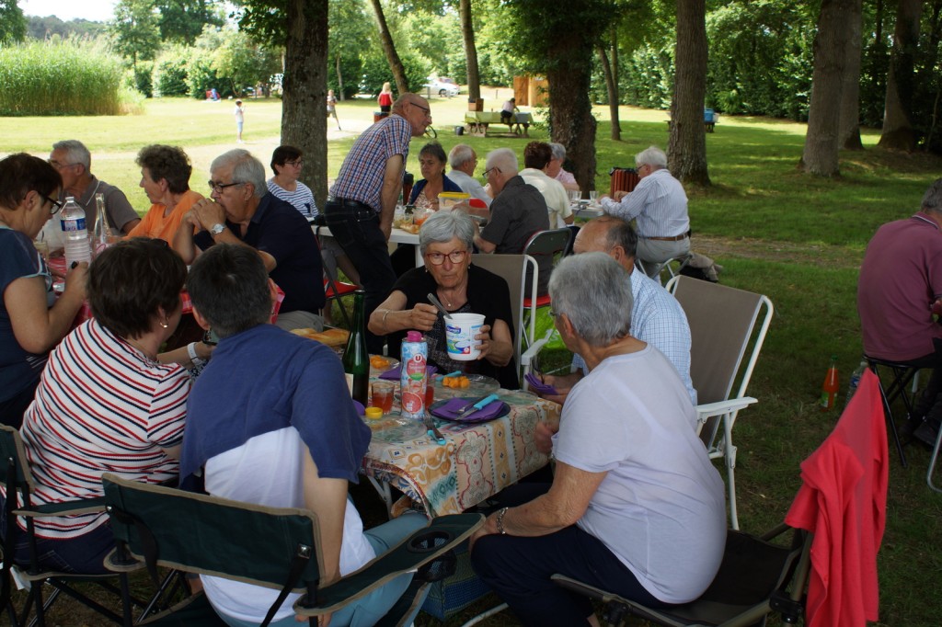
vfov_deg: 36.8
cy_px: 314
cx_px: 471
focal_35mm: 36
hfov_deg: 53.1
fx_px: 942
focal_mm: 24
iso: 125
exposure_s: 1/160
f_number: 4.5
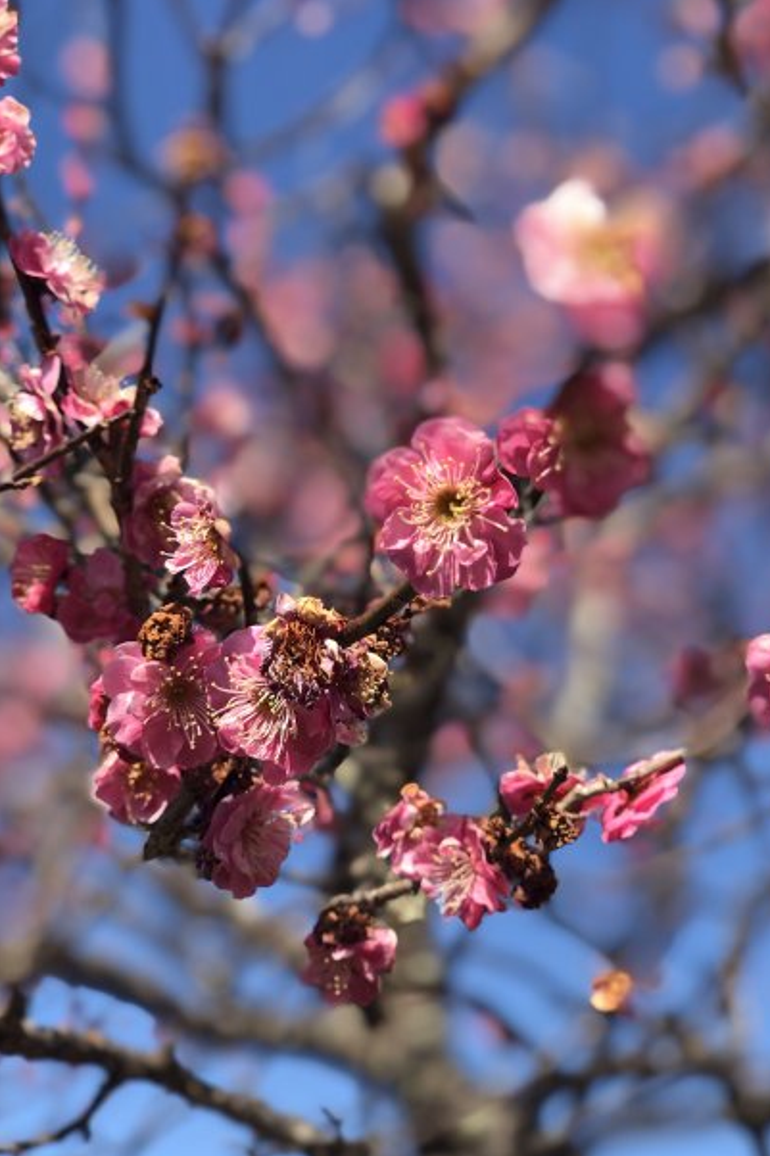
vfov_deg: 36.3
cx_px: 375
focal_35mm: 55
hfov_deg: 24.6
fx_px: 1765
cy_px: 582
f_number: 2.4
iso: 16
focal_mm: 6
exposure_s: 1/546
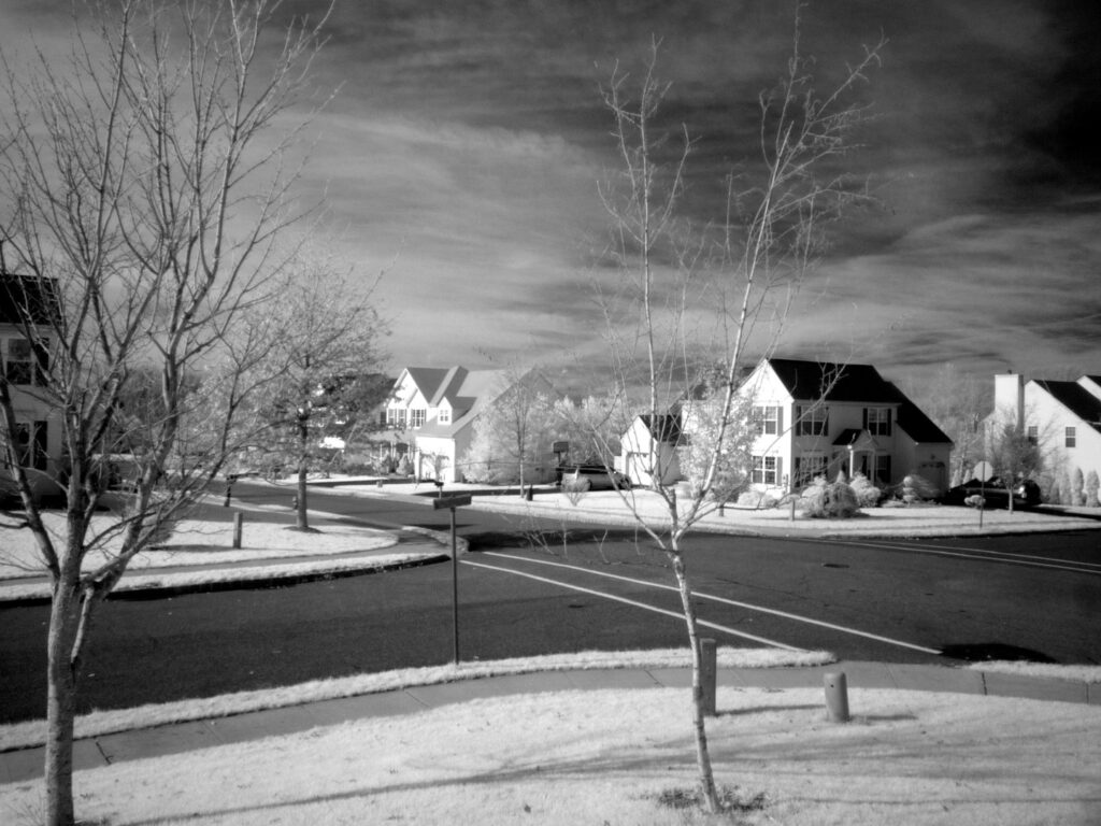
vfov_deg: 46.8
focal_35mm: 30
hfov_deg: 60.0
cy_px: 413
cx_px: 550
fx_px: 954
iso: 100
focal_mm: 5.2
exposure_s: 1/60
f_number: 5.6
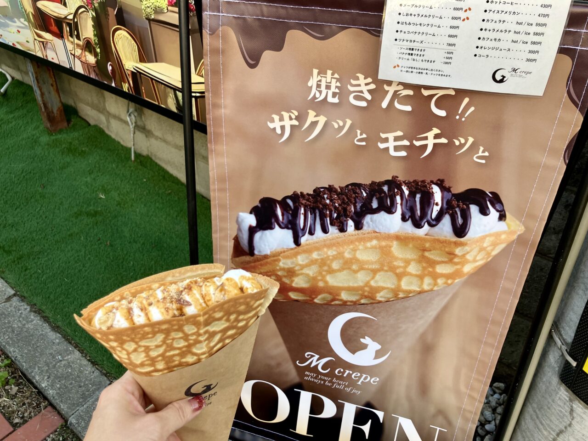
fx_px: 476
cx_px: 294
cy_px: 220
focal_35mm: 28
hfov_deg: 63.4
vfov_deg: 49.7
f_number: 1.8
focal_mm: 3.99
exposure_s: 1/121
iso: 25
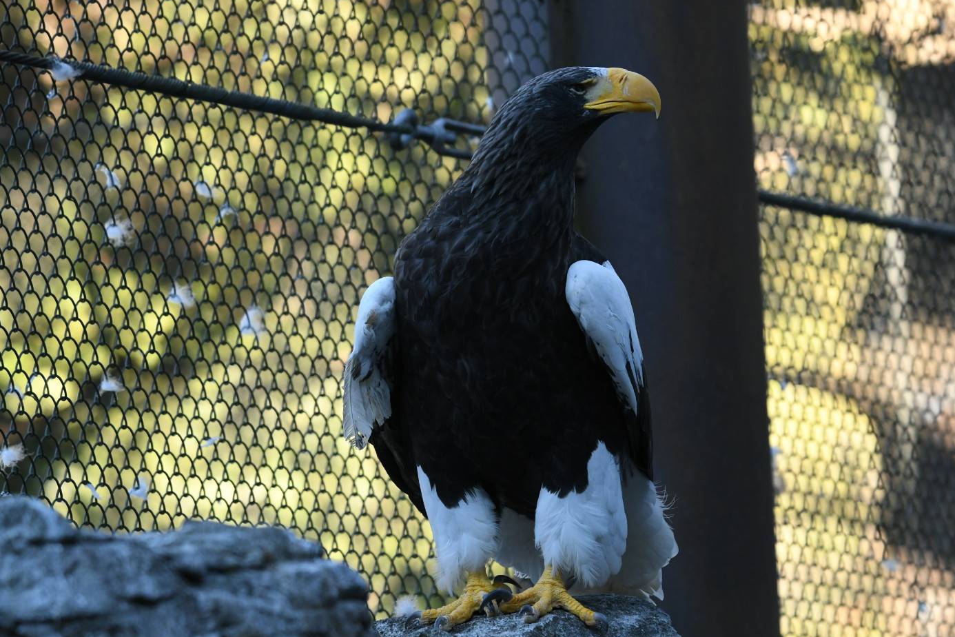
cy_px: 290
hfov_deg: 4.2
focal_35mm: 491
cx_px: 525
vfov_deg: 2.8
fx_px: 13024
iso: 1000
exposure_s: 1/200
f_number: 6
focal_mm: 280
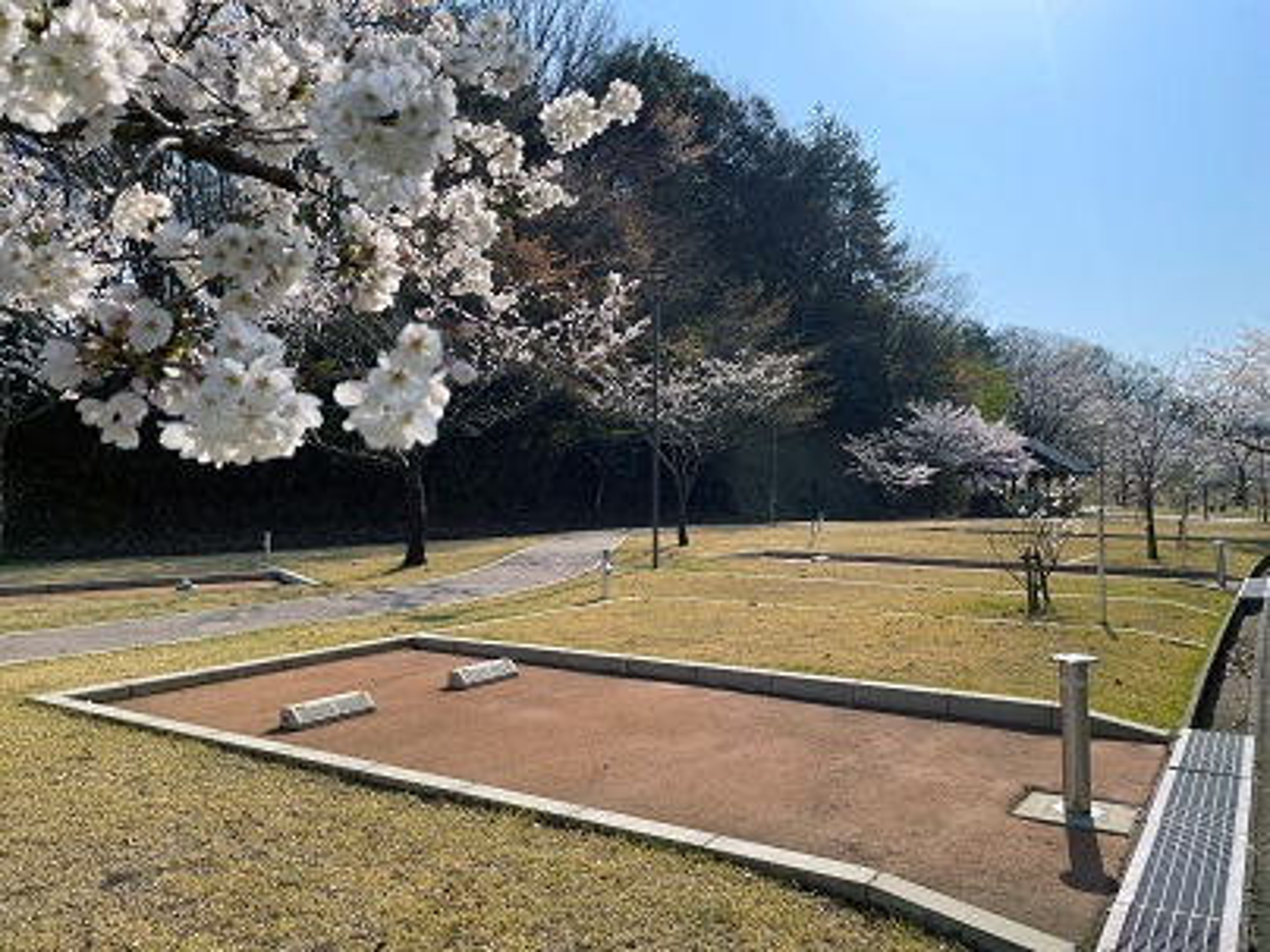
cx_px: 635
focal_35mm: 26
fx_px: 954
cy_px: 476
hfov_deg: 67.3
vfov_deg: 53.1
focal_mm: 4.2
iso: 32
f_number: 1.6
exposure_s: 1/3300
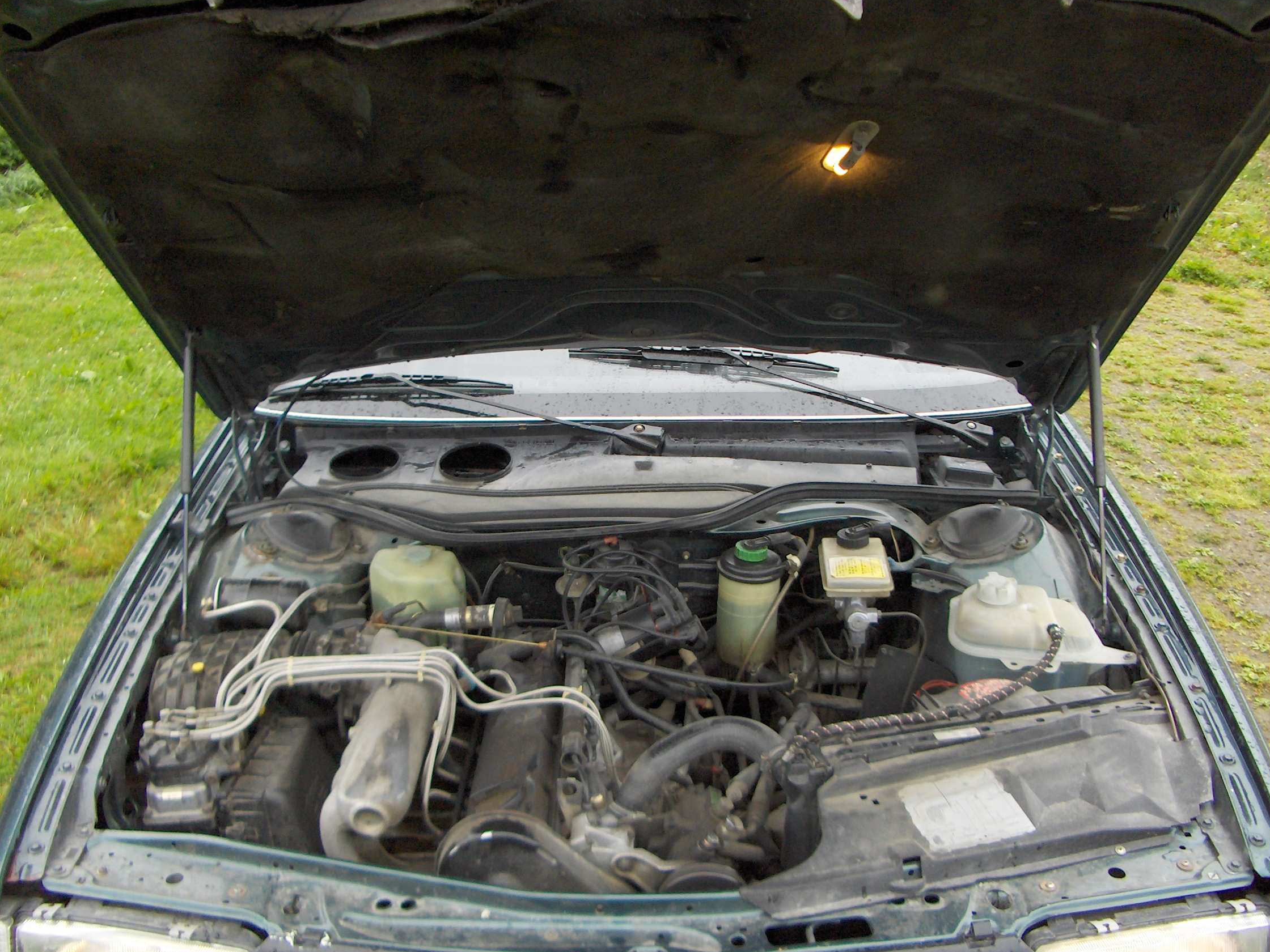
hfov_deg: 51.4
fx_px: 1321
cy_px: 484
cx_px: 644
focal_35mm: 36
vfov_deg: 39.7
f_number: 2.6
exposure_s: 1/100
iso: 200
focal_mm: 5.8
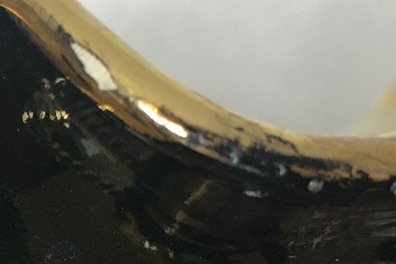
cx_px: 55
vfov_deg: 12.4
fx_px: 1210
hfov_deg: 18.3
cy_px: 223
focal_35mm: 110
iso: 50
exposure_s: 1/33
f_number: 2.2
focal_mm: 4.15
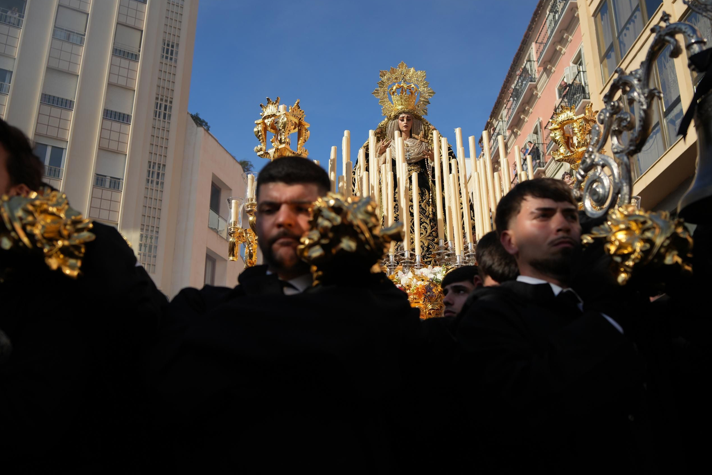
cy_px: 232
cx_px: 365
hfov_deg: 53.1
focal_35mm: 36
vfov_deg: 36.9
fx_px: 712
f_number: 4
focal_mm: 35
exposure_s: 1/2000
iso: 125
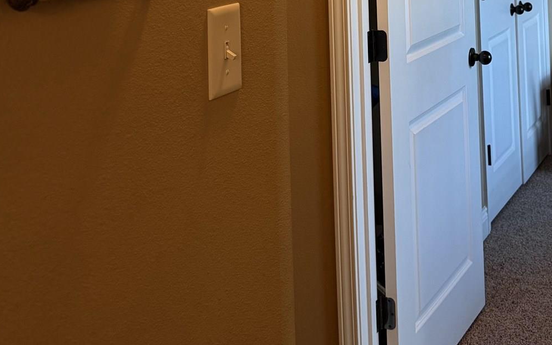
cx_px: 395
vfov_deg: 20.1
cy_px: -111
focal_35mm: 59
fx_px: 888
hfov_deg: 34.0
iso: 320
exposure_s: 1/60
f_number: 1.78
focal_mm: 6.76
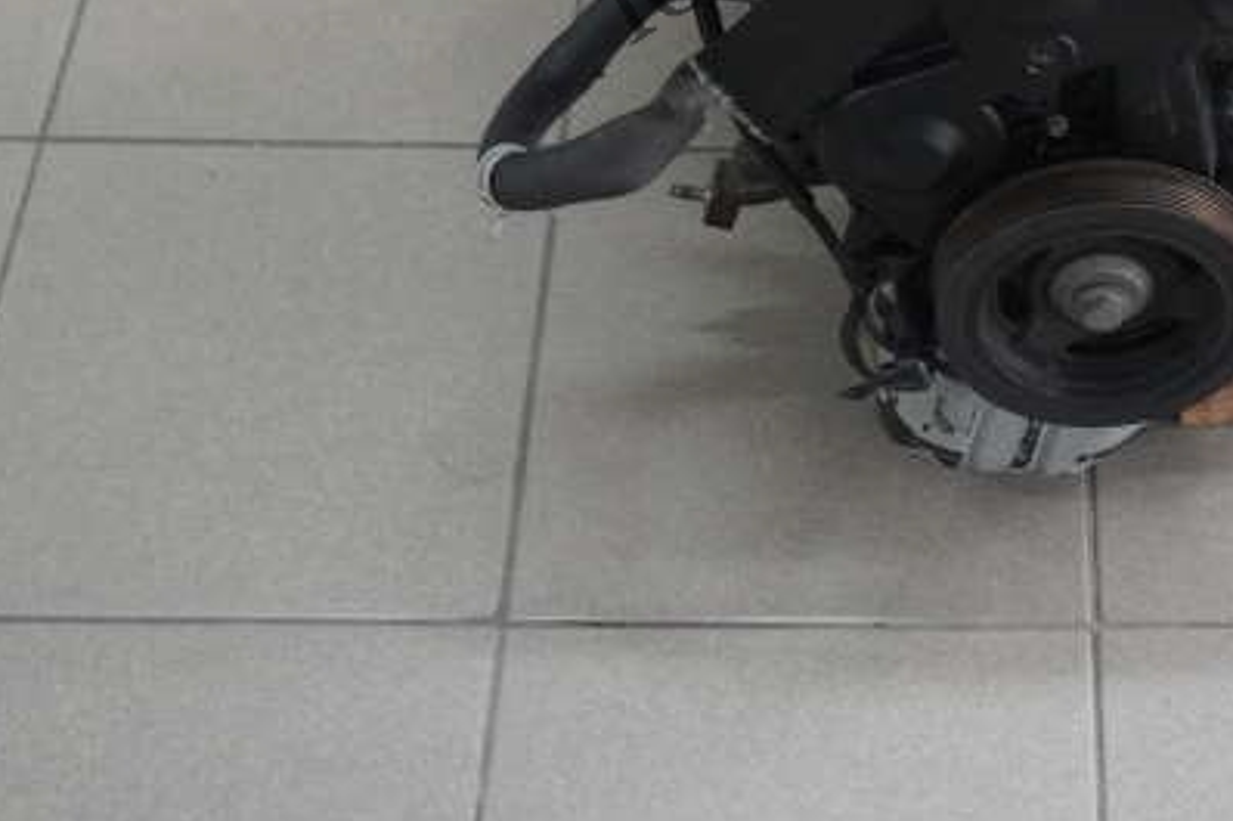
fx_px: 2841
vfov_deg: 15.7
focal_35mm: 83
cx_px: 1016
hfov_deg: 24.0
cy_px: -237
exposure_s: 1/160
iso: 4000
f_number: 4
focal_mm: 20
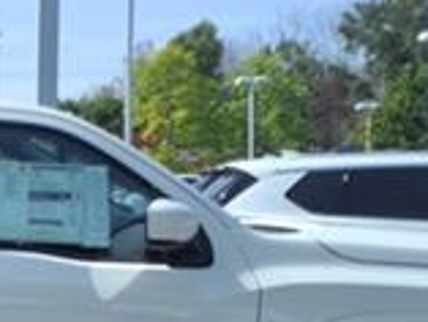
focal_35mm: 110
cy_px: 317
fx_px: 1361
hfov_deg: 16.5
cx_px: -183
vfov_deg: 13.3
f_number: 1.9
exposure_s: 1/2000
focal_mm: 3.58
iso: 40
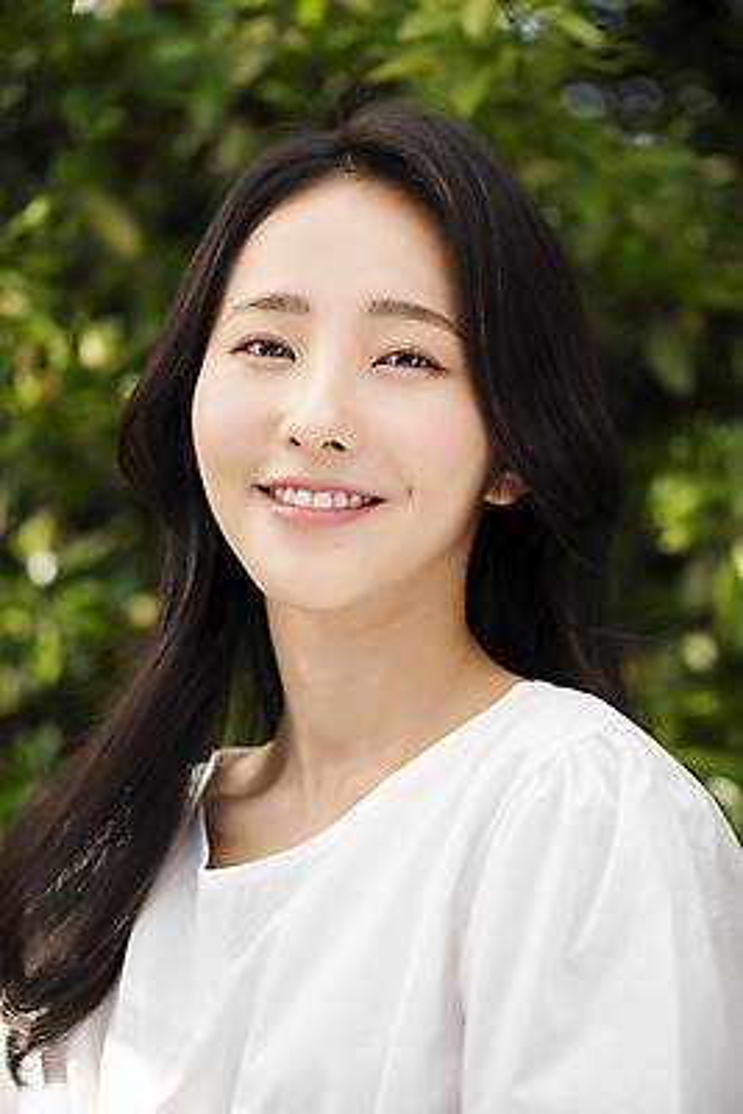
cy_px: 557
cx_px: 372
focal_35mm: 105
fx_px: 3248
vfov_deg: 19.4
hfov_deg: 13.1
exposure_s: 1/400
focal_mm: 105
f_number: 4
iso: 100
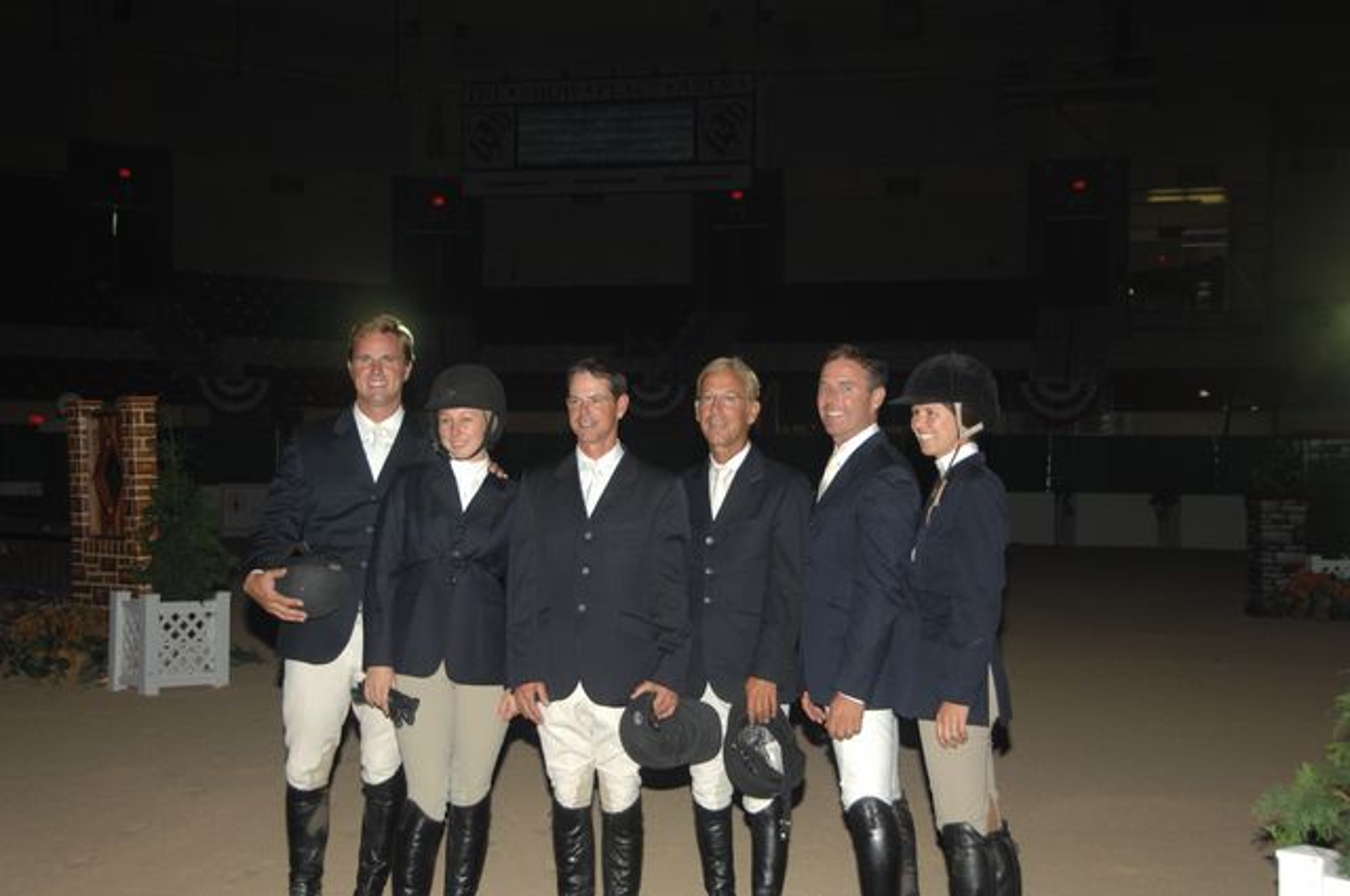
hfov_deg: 41.2
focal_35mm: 48
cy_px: 448
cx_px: 675
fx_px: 1798
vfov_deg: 28.0
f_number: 4.2
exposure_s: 1/250
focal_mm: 32
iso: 200
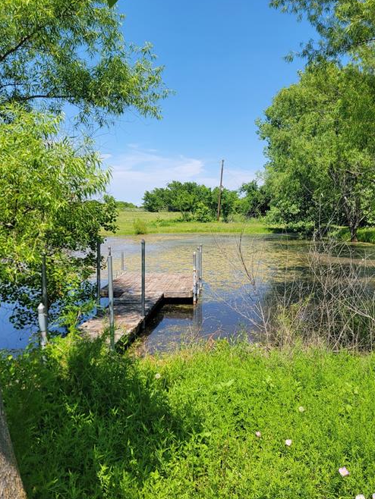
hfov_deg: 49.7
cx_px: 205
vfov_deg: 63.4
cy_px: 246
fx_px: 404
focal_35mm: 28
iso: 16
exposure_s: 1/677
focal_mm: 6.7
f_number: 1.8
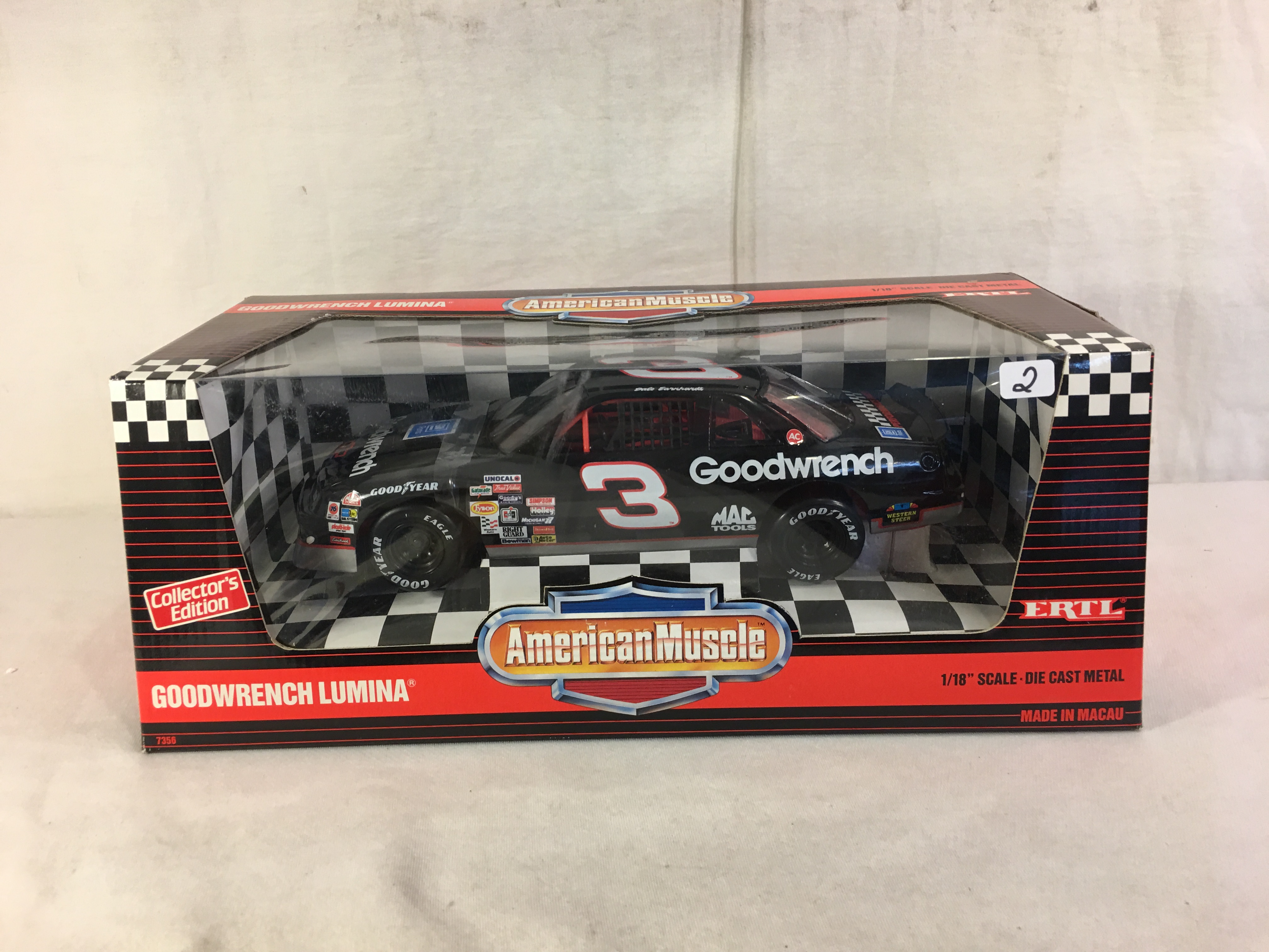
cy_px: 476
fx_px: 1063
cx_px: 634
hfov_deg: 61.7
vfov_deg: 48.2
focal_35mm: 29
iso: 32
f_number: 2.2
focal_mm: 4.15
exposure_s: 1/30
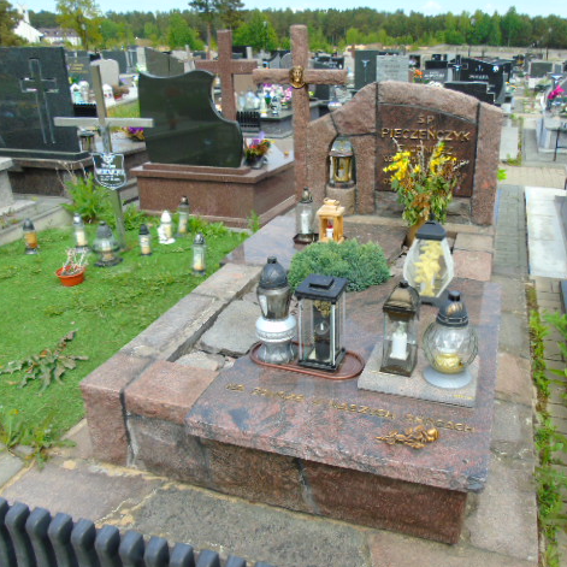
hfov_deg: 53.7
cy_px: 283
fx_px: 556
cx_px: 333
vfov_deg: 54.0
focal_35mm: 30
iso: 80
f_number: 3.4
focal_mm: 4.4
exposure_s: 1/500
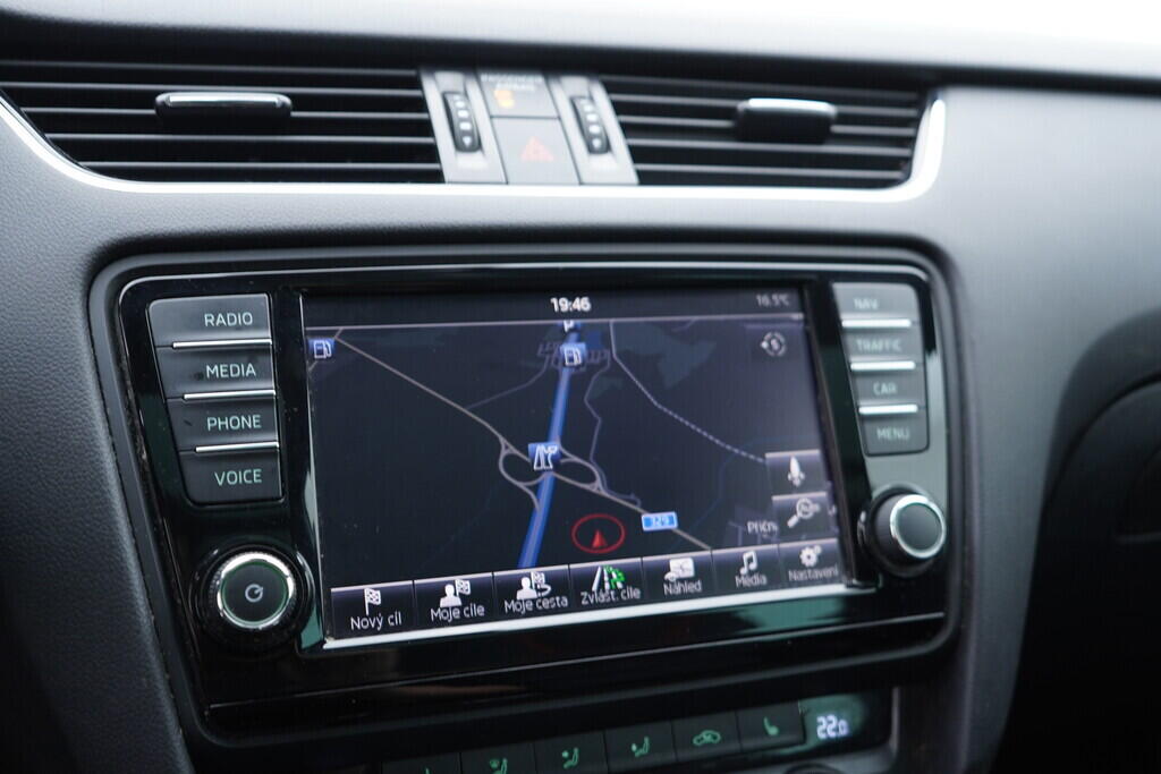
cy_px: 387
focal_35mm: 36
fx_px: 1161
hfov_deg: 53.1
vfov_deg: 36.9
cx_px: 580
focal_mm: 24
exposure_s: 1/40
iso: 320
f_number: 2.8
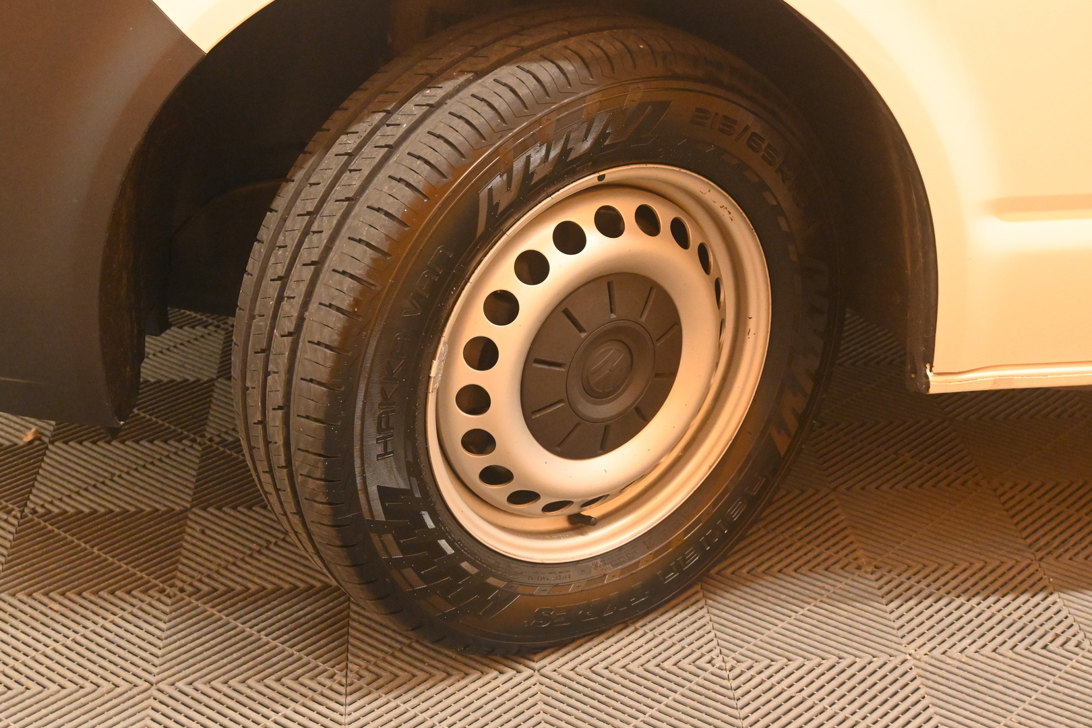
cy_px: 364
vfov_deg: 22.1
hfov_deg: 32.6
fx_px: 1865
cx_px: 546
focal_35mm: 62
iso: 5600
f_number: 5.6
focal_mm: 41
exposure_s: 1/60
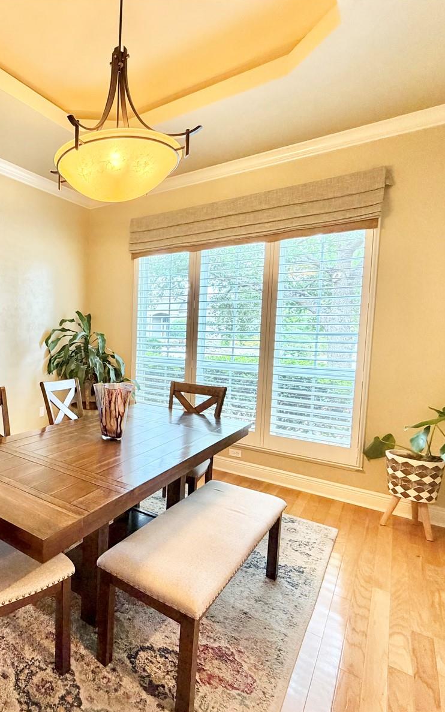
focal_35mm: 20
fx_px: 388
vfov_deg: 85.1
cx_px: 53
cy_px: 356
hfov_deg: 53.1
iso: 250
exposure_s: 1/60
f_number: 2.2
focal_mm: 2.22
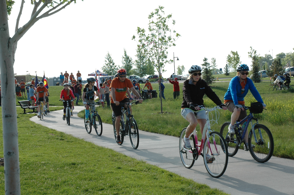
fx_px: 547
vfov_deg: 20.3
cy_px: 101
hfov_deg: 30.1
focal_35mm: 67
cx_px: 140
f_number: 8
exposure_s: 1/250
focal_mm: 38
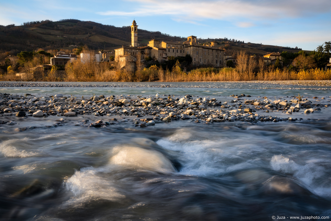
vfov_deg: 42.3
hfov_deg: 60.3
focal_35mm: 31
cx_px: 166
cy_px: 110
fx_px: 285
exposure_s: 1/13
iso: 100
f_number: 16
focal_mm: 31
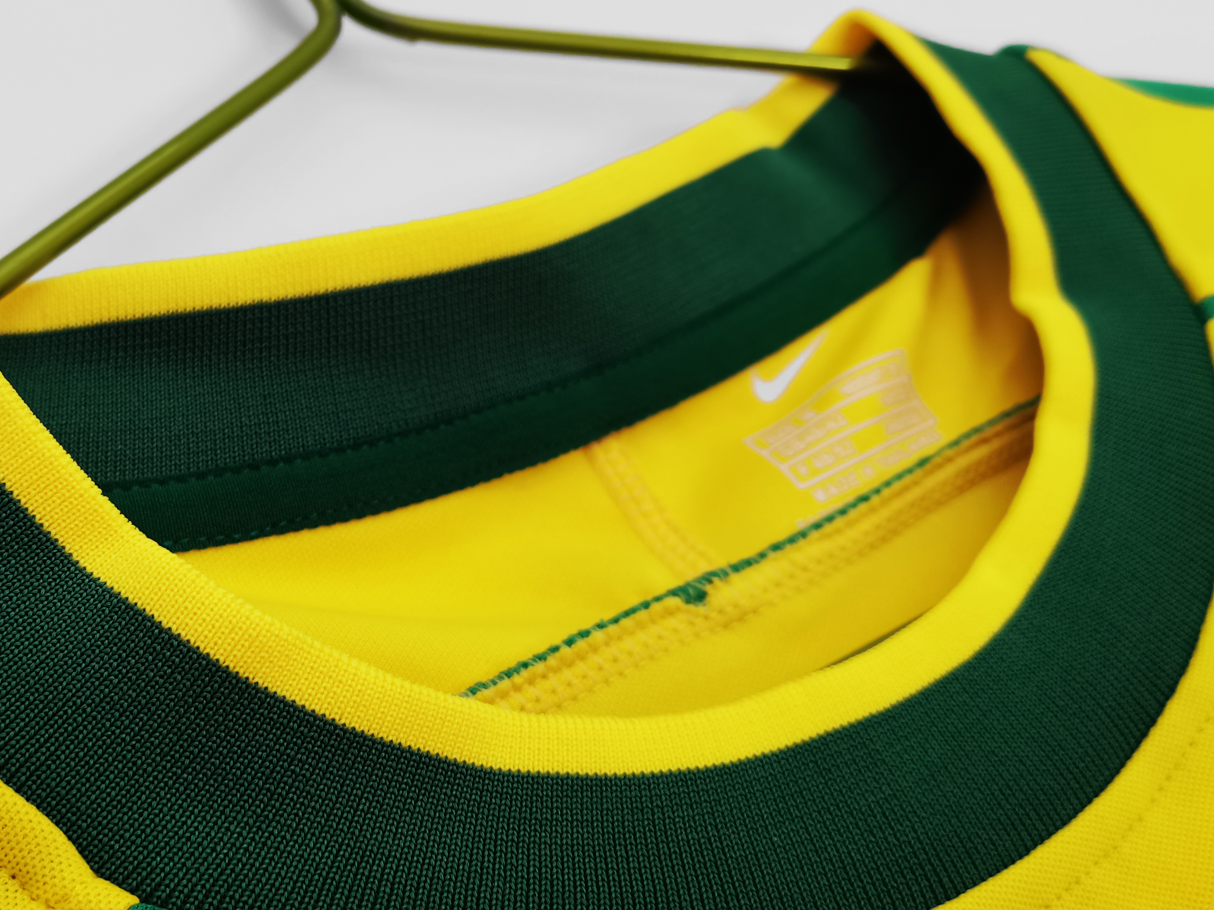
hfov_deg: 41.9
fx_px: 1543
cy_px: 447
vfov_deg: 32.9
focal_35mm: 44
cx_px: 338
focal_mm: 5.58
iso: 125
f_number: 1.8
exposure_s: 1/120
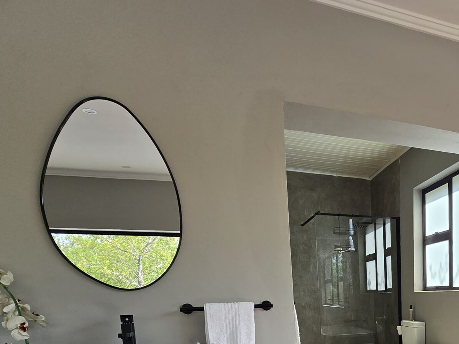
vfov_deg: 43.1
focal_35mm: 28
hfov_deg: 54.6
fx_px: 371
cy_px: 341
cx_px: 419
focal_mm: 2.2
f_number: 2.2
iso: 50
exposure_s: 1/225
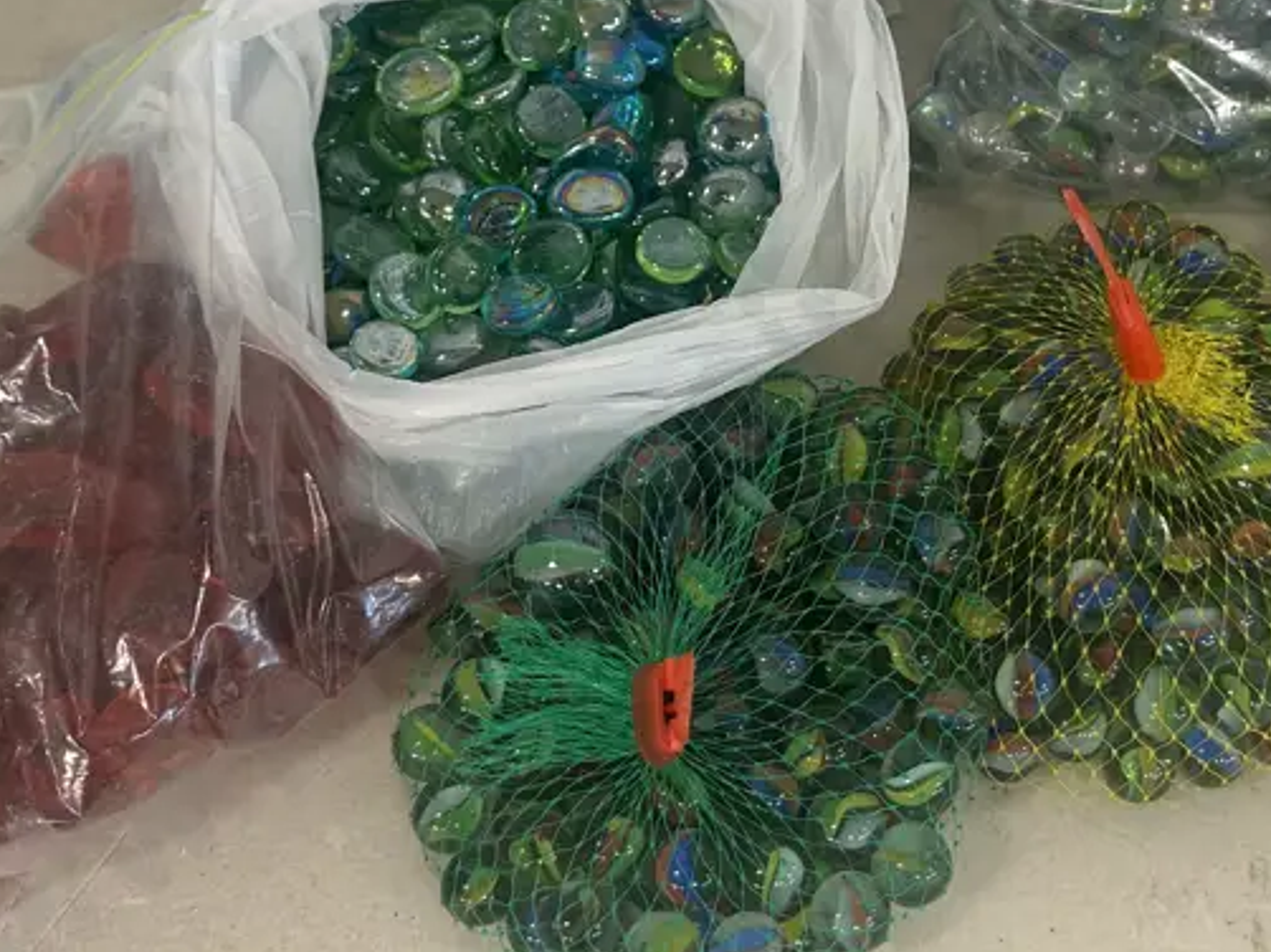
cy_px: 273
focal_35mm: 49
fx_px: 1798
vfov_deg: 29.3
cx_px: 906
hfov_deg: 38.2
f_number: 1.78
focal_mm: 6.86
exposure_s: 1/50
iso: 160
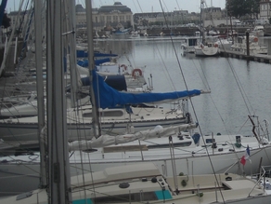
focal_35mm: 72
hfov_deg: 25.8
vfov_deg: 20.3
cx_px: 262
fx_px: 564
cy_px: 55
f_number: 5.6
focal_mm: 5.7
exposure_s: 1/353
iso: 64
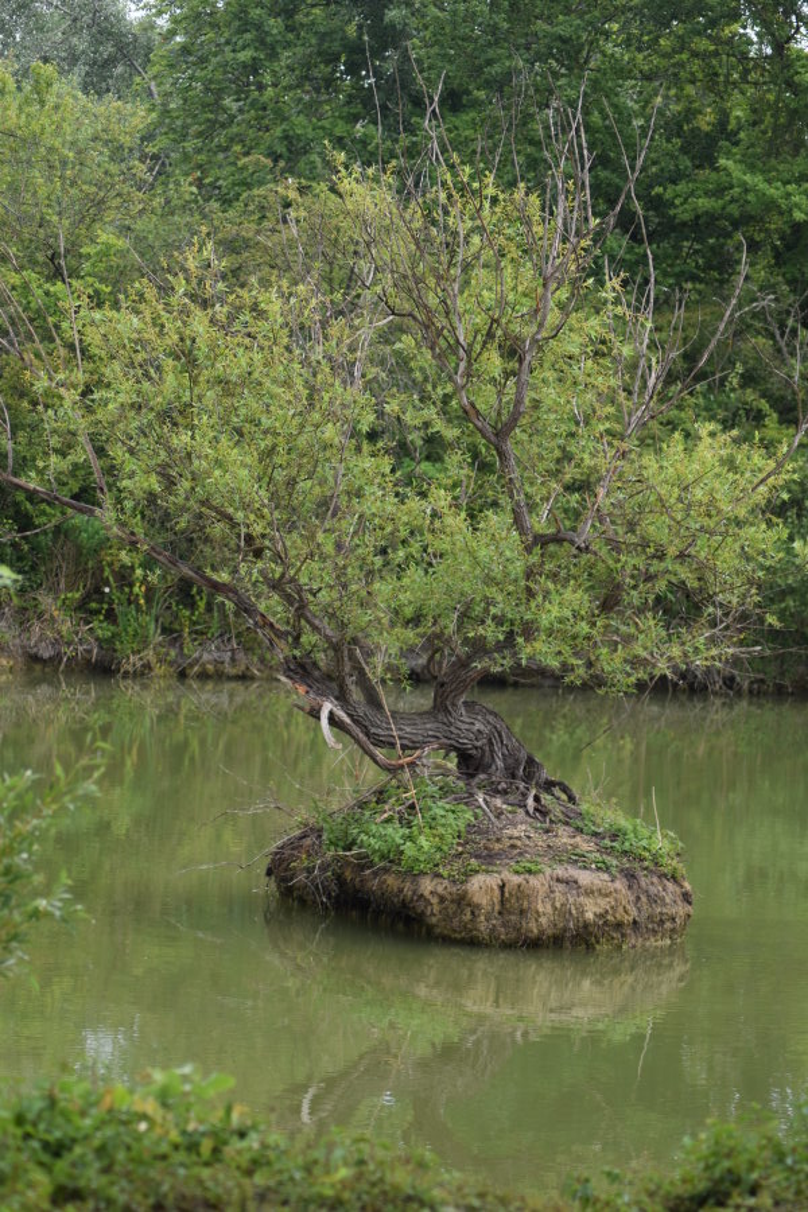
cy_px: 606
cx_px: 404
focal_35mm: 128
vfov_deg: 16.1
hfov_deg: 10.8
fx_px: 4292
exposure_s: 1/400
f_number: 4
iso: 125
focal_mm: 85
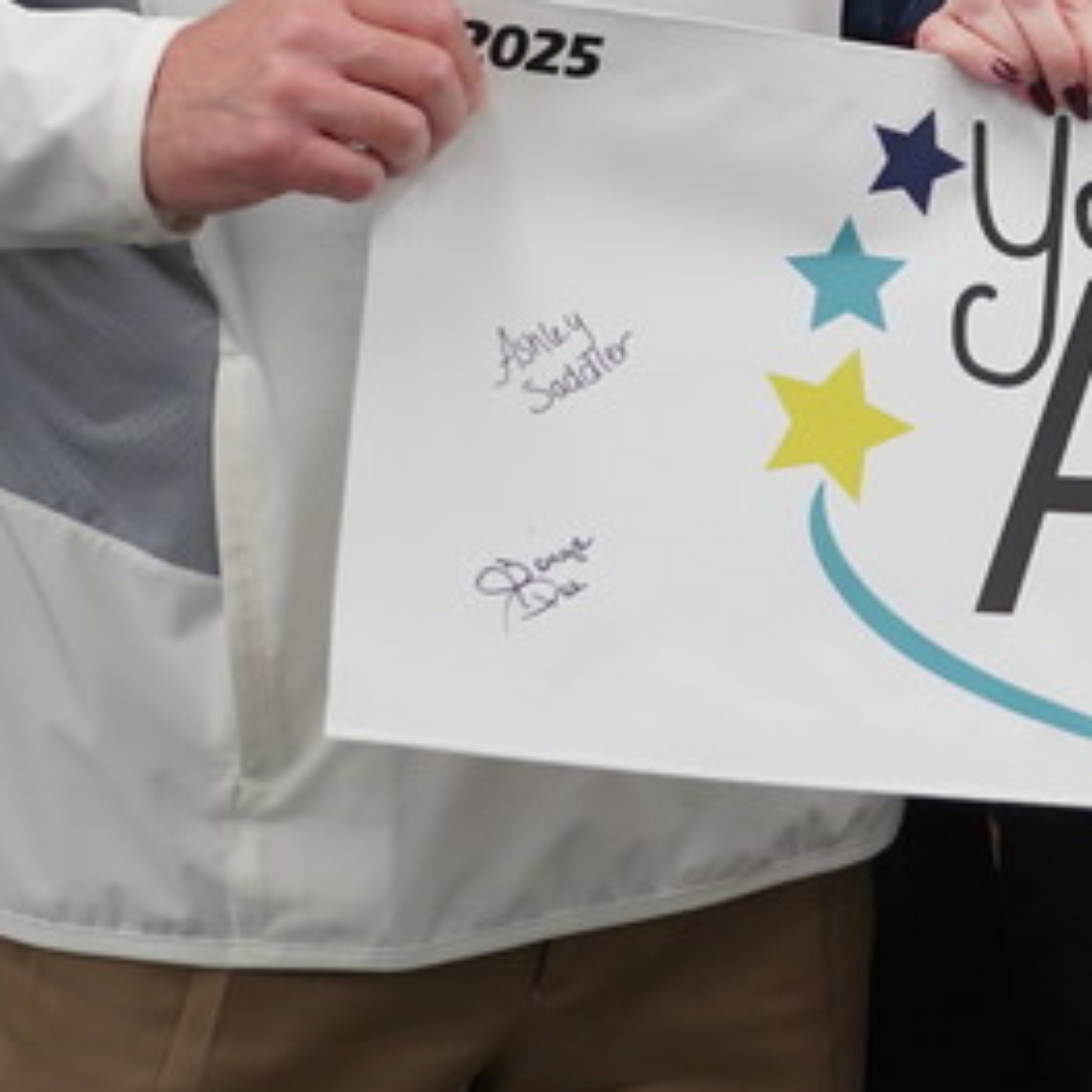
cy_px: -159
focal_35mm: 142
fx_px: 5068
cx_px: 1278
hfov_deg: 12.1
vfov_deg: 12.1
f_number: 4
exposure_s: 1/160
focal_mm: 43
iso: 800
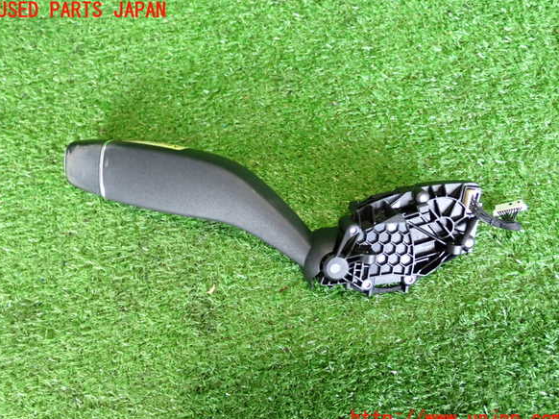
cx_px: 280
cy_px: 215
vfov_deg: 42.9
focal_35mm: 33
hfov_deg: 55.4
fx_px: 533
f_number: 2.4
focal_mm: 5.79
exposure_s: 1/30
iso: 500
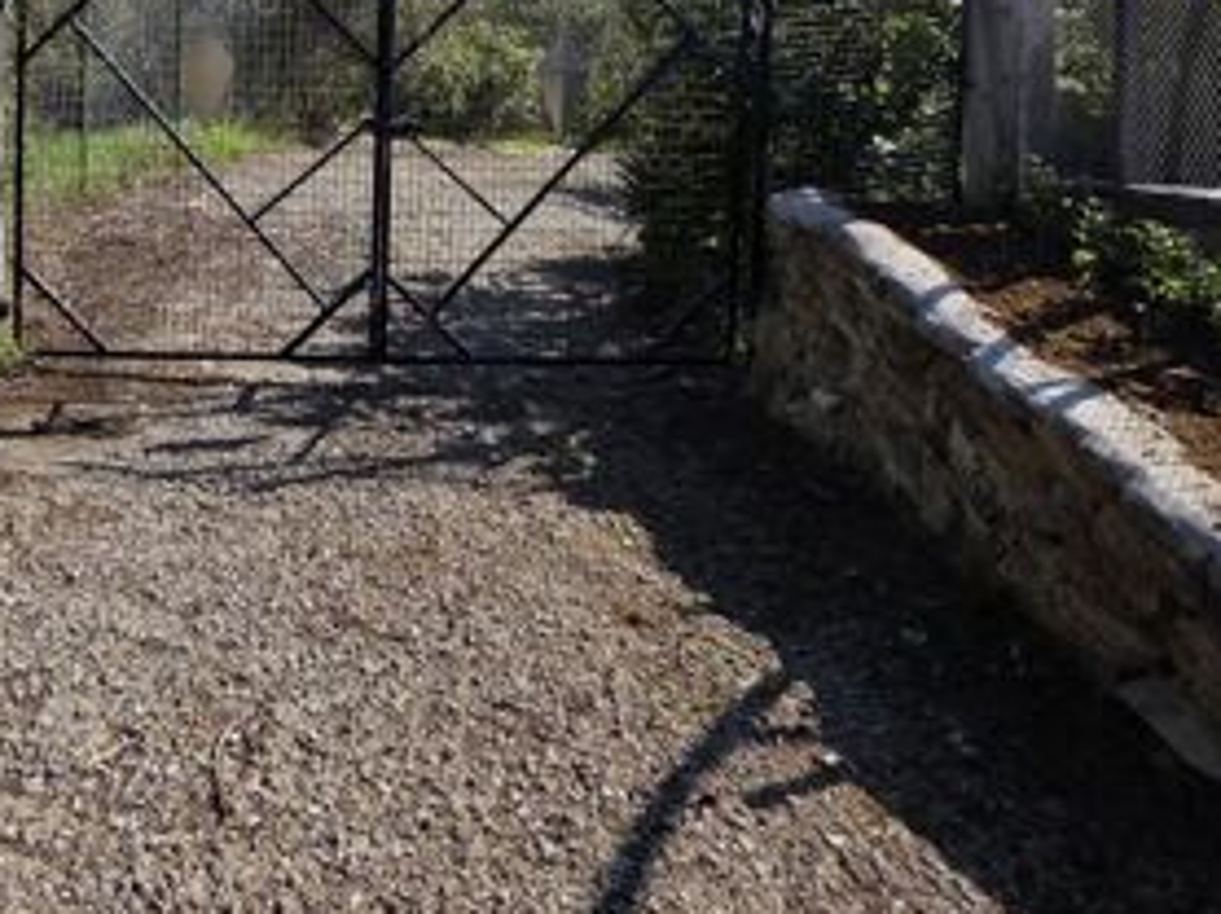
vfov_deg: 34.8
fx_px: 1163
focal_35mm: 33
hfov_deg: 52.2
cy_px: -163
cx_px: 261
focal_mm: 2.2
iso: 40
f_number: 1.9
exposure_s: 1/2531
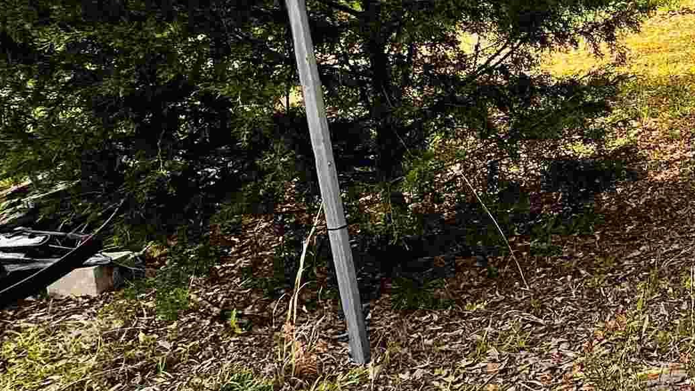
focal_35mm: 45
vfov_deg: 25.3
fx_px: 829
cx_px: 925
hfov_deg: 32.6
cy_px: 0
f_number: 2.2
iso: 40
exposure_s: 1/221
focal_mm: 2.22
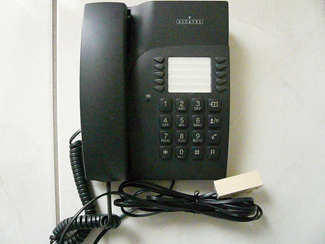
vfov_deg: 49.7
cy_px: 122
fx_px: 263
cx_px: 162
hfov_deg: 63.4
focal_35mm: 28
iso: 3200
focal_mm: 4.6
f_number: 2.8
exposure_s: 1/400
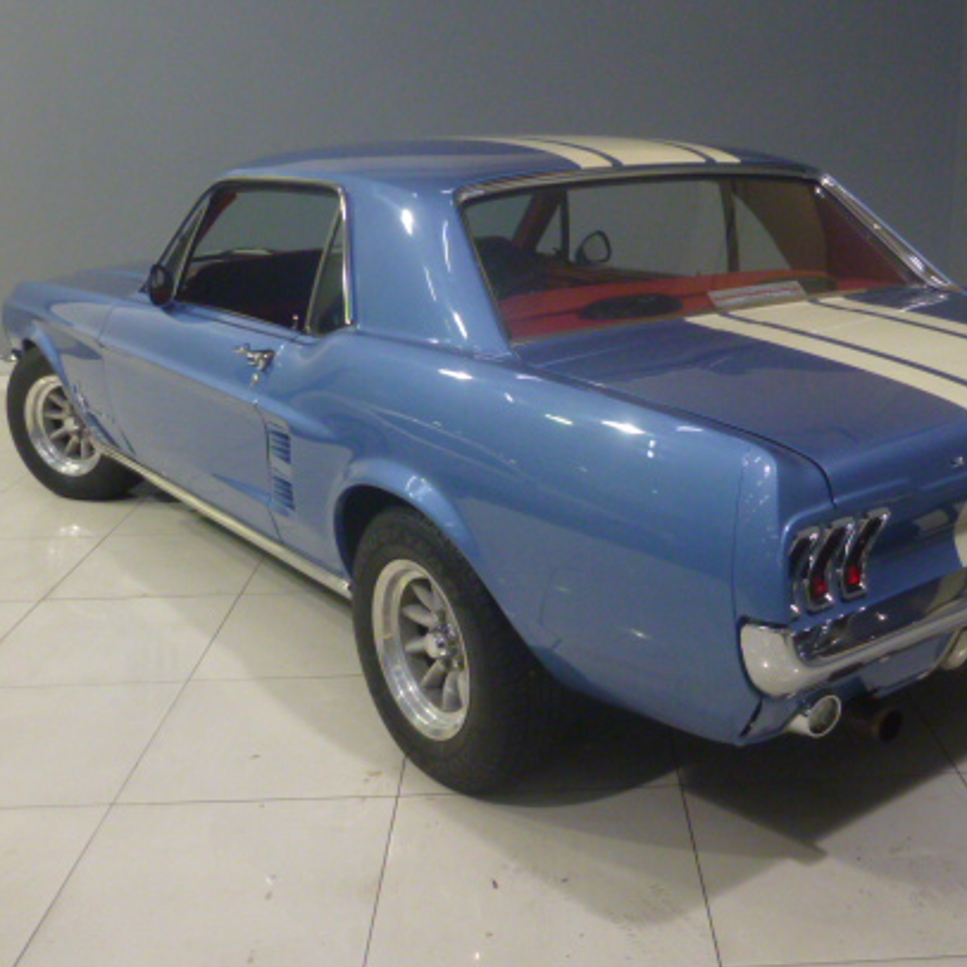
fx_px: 1233
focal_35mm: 39
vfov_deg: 42.8
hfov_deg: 42.6
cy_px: 474
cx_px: 588
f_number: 3.3
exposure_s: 1/60
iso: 400
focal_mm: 4.9
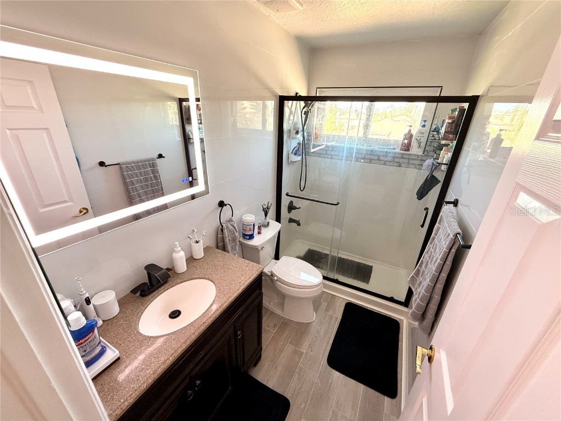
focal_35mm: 14
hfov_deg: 102.1
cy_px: 210
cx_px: 280
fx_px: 227
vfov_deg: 85.7
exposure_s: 1/120
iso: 250
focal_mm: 2.22
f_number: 2.2
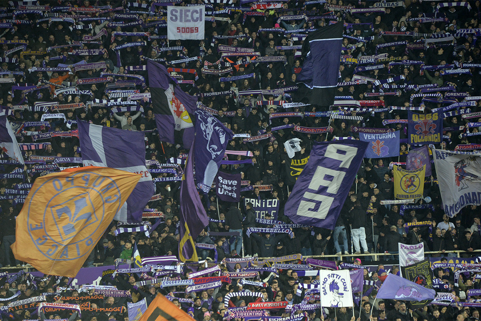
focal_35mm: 260
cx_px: 240
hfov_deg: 7.9
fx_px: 3474
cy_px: 160
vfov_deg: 5.3
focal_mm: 260
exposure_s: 1/160
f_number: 5.6
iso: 3200
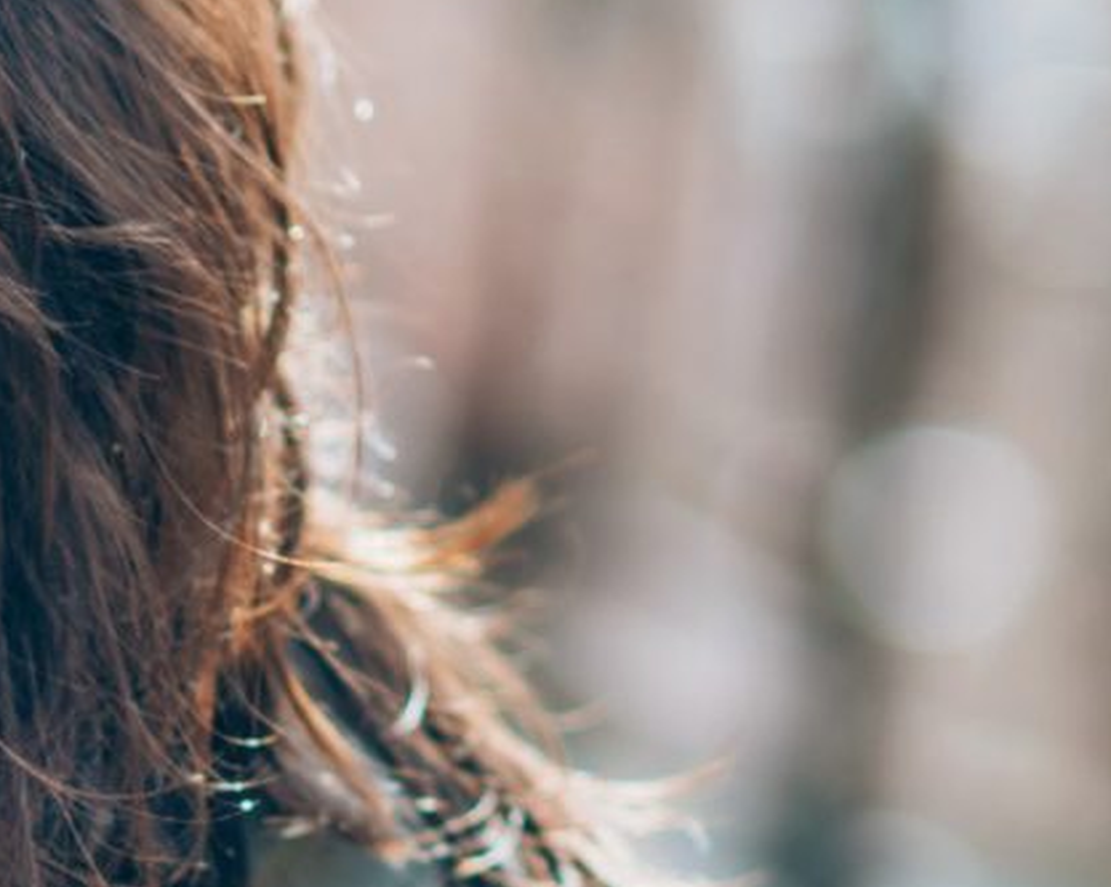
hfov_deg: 3.9
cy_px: 1476
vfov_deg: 3.1
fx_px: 16101
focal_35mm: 490
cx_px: -1098
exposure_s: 1/640
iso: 100
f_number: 2
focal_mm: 85
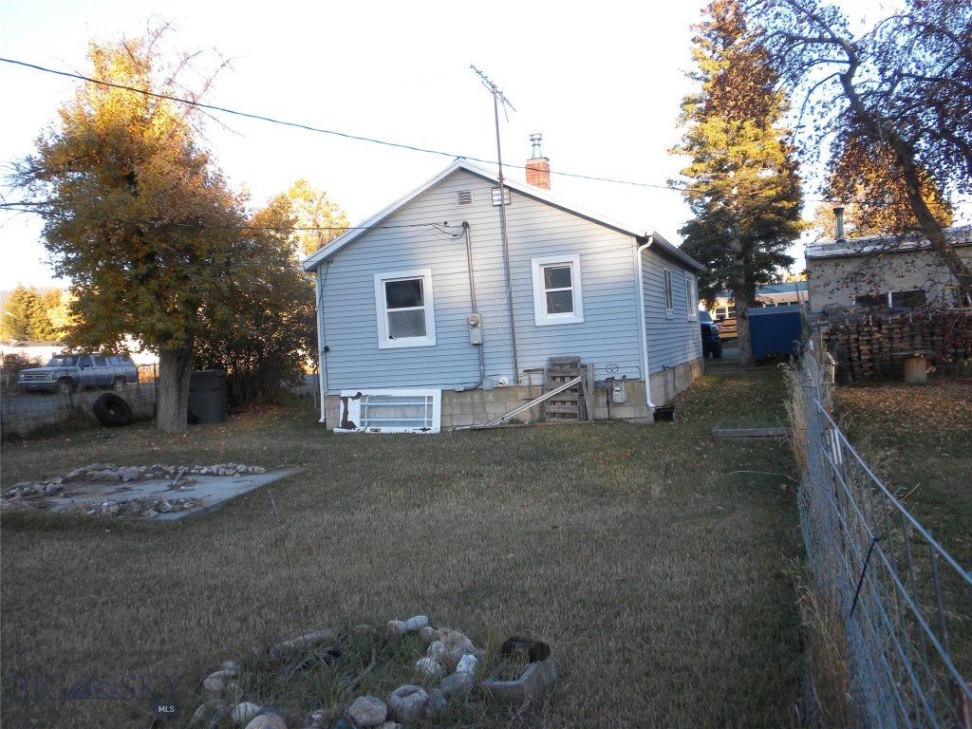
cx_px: 486
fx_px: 1039
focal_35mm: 37
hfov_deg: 50.1
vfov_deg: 38.7
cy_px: 364
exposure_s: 1/100
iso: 64
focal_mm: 6.6
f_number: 3.5
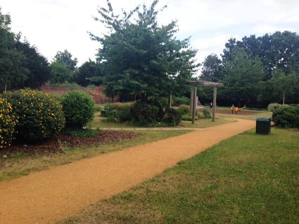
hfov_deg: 55.4
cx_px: 150
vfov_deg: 42.9
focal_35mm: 33
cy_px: 112
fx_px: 285
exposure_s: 1/653
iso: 50
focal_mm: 4.12
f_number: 2.4
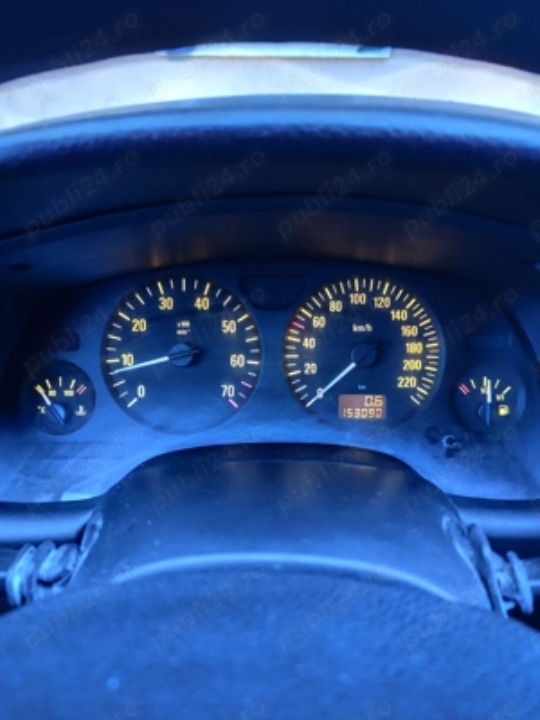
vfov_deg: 73.9
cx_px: 270
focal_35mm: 23
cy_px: 360
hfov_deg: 58.9
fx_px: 478
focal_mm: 6.19
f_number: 1.65
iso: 5000
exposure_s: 1/10.3
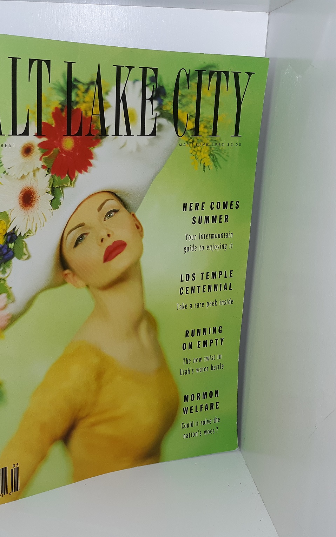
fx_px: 586
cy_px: 271
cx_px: 98
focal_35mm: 40
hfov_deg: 31.6
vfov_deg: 49.3
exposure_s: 1/120
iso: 50
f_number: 1.7
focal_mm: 3.7
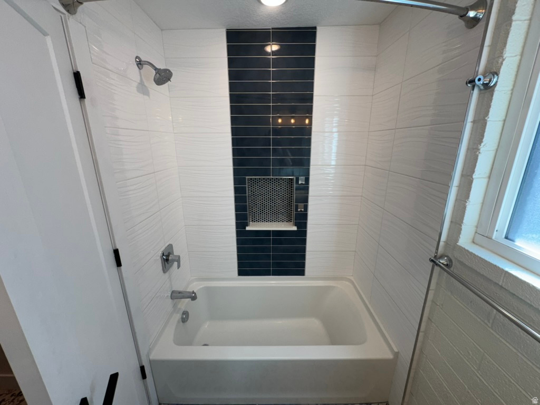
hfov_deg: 102.1
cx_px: 270
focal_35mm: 14
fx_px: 218
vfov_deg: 85.7
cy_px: 202
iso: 64
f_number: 2.2
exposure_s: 1/120
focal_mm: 2.22
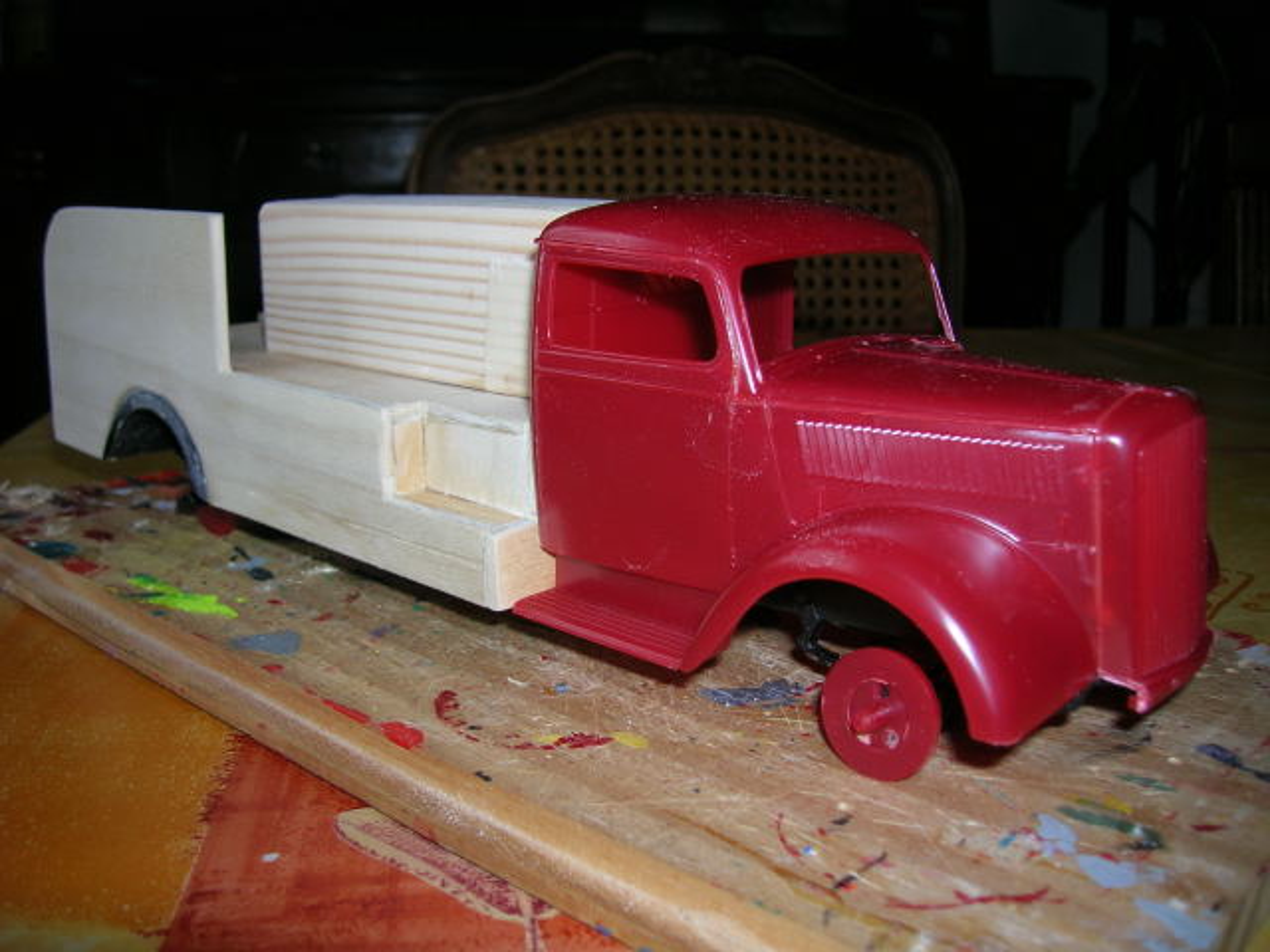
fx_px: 1247
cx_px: 635
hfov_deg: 54.0
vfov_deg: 41.8
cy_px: 476
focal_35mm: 34
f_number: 2.9
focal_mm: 5.7
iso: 50
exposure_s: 1/60.1
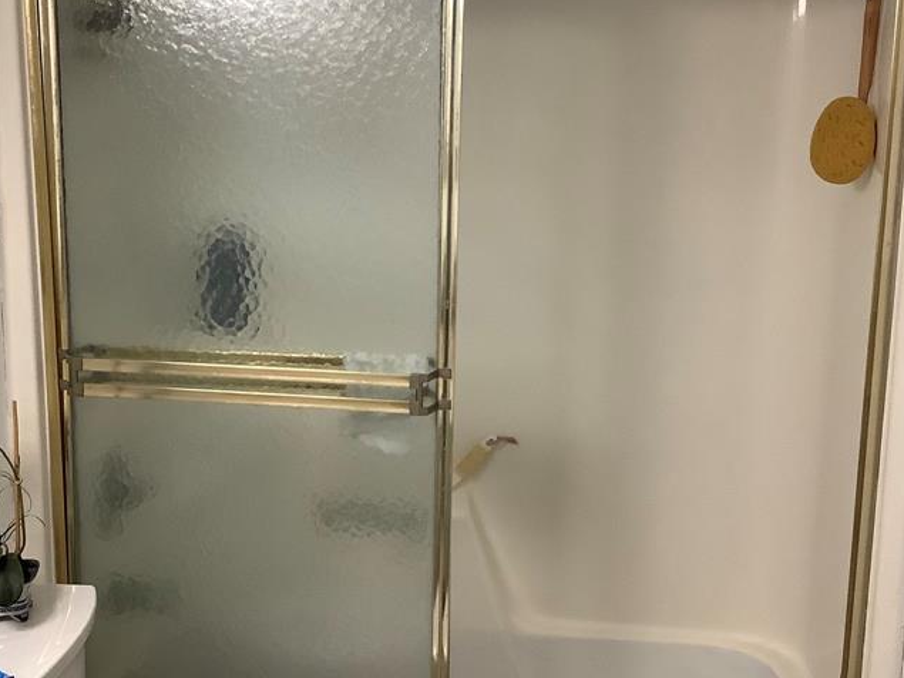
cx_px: 383
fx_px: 1306
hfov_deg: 38.1
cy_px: 313
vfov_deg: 29.1
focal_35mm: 50
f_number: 2.4
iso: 200
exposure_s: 1/60
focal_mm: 3.3
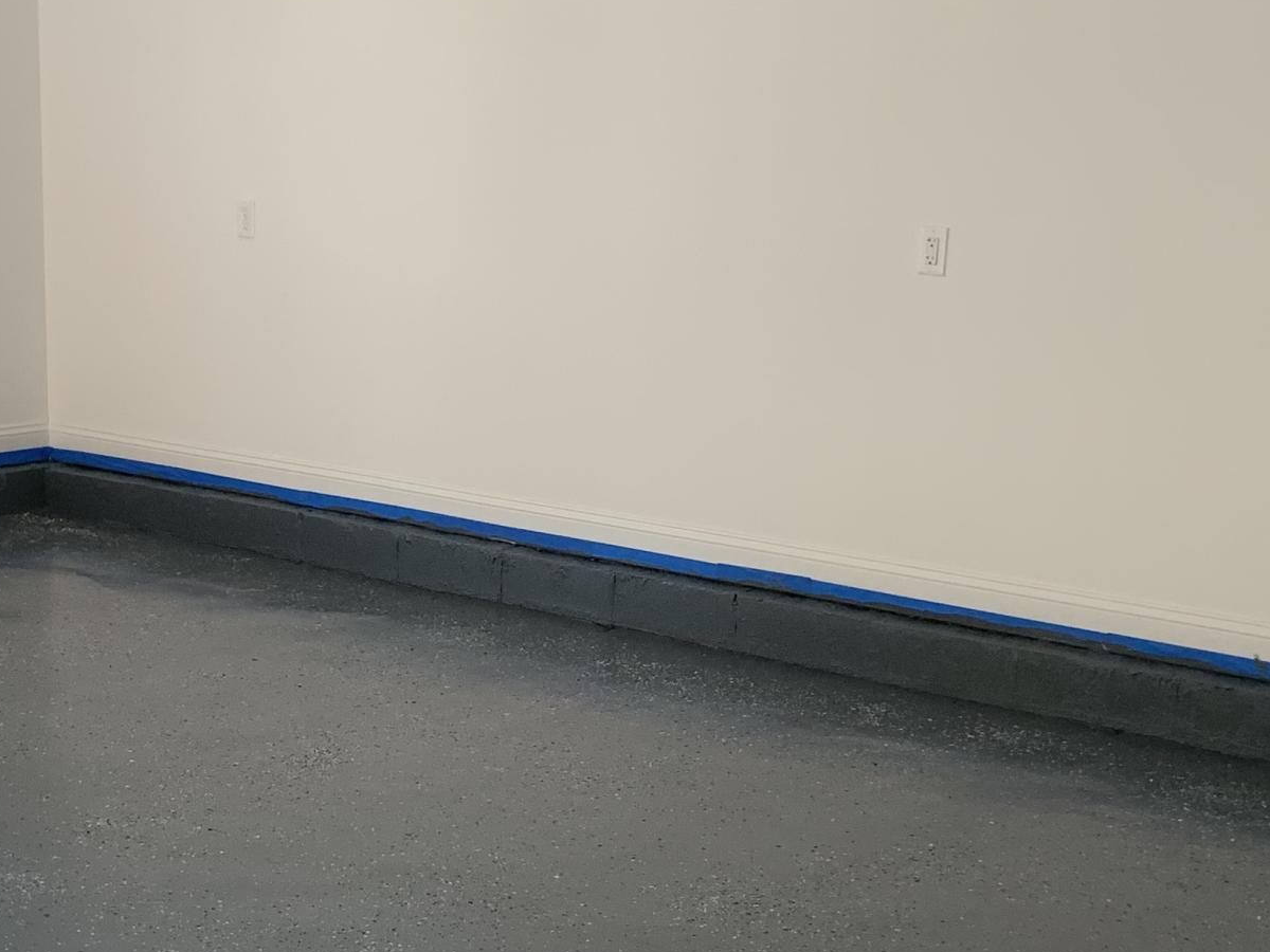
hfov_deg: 29.5
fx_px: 2385
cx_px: 352
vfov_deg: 22.5
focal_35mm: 65
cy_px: 667
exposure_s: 1/119
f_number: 1.8
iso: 100
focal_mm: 4.25
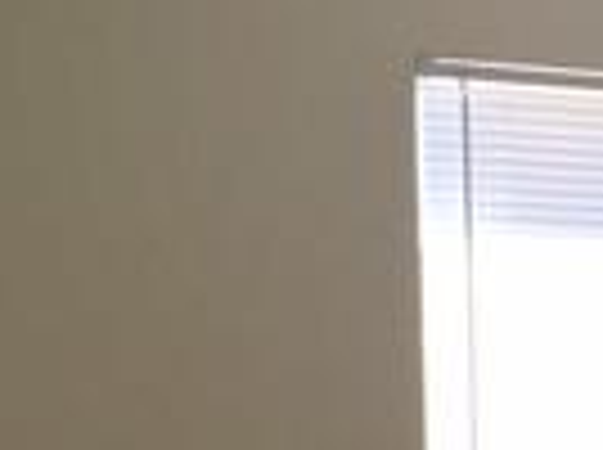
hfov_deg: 12.7
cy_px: 562
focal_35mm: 139
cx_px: 1143
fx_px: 2417
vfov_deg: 10.4
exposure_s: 1/120
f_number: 2.2
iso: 25
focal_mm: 4.15
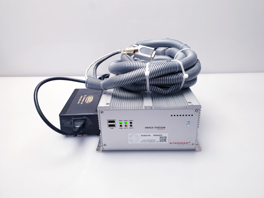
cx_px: 132
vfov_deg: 53.1
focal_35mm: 26
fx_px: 198
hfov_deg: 67.3
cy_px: 99
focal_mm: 4.3
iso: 80
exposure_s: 1/50
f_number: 2.4
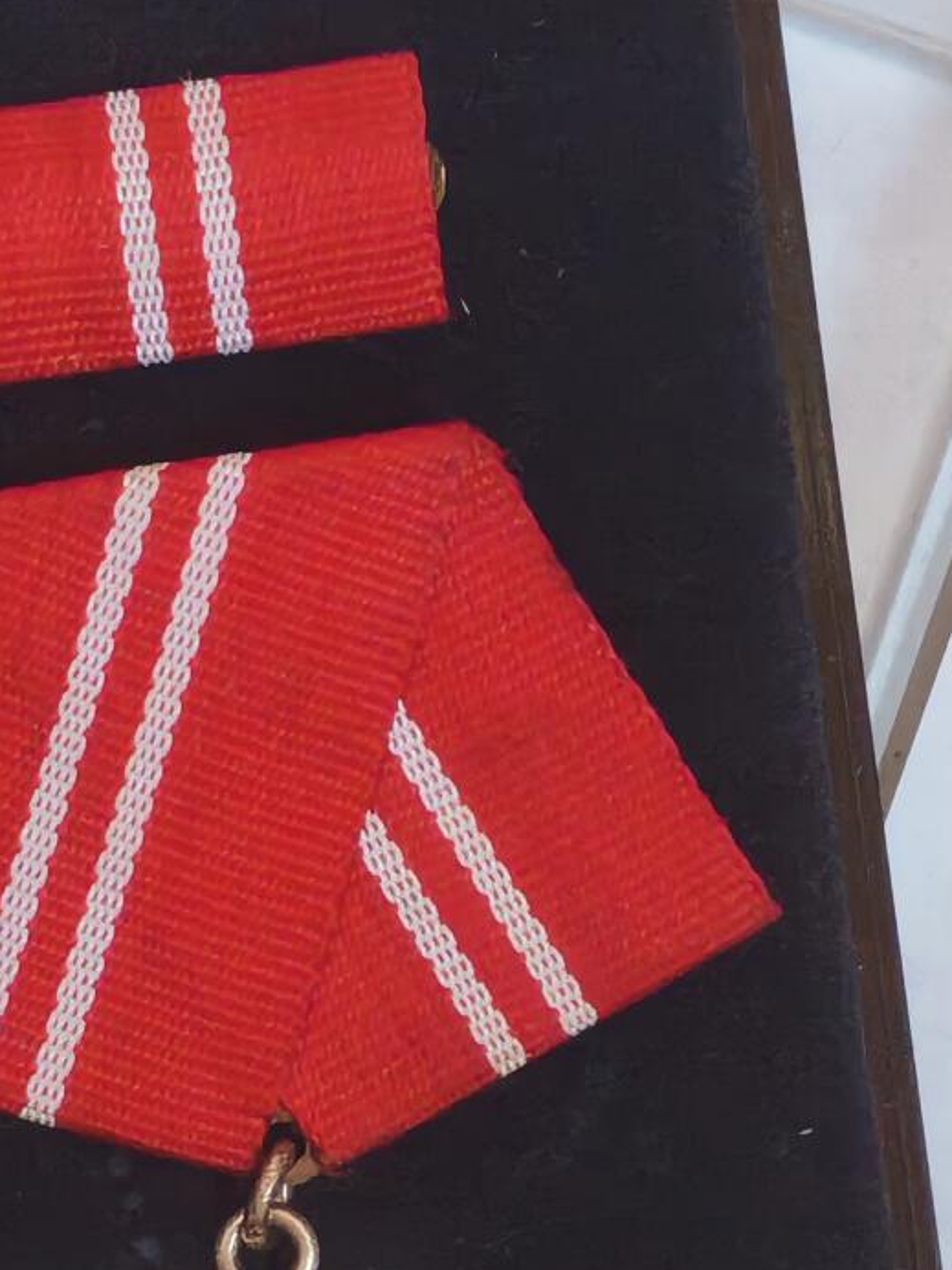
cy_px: 949
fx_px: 6490
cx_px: 297
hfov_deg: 8.4
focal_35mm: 177
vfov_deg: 11.1
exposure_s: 1/50
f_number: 1.95
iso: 640
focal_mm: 5.52
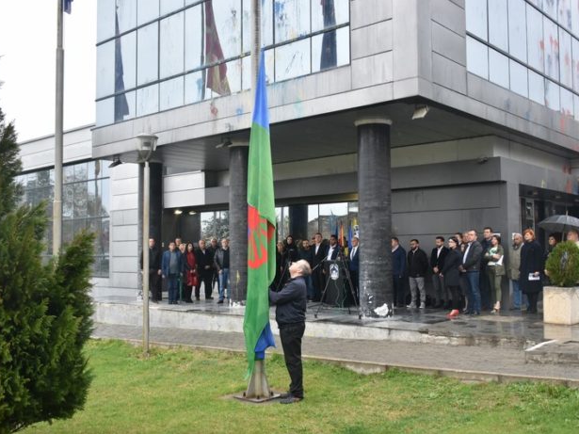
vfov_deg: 38.1
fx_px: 628
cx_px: 319
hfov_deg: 49.4
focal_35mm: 38
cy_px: 217
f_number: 3.8
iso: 640
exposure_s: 1/400
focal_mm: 23
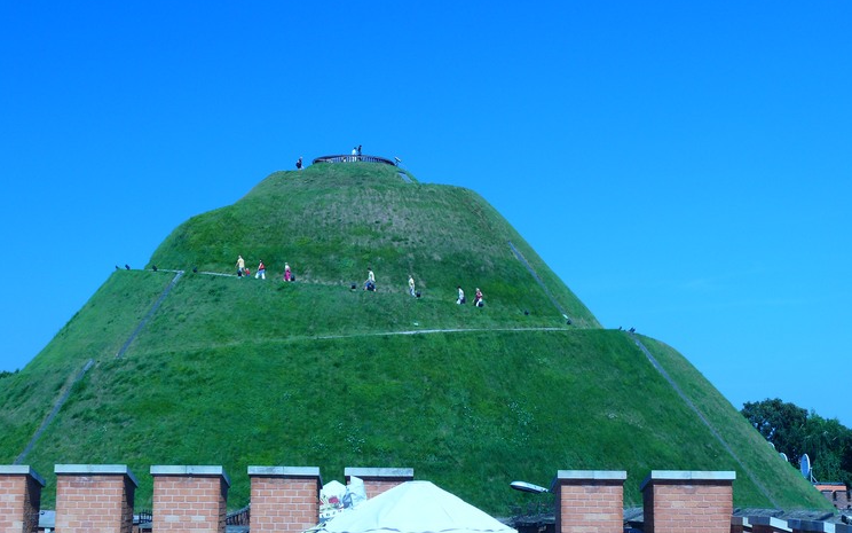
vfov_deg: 20.6
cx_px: 425
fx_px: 1463
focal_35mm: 63
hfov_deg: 32.5
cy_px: 215
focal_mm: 12.4
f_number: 5
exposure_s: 1/200
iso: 100
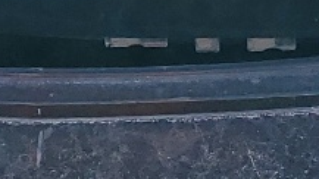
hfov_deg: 10.2
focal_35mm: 209
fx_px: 1768
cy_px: -547
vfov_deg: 5.1
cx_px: -44
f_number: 1.5
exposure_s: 1/1111
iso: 50
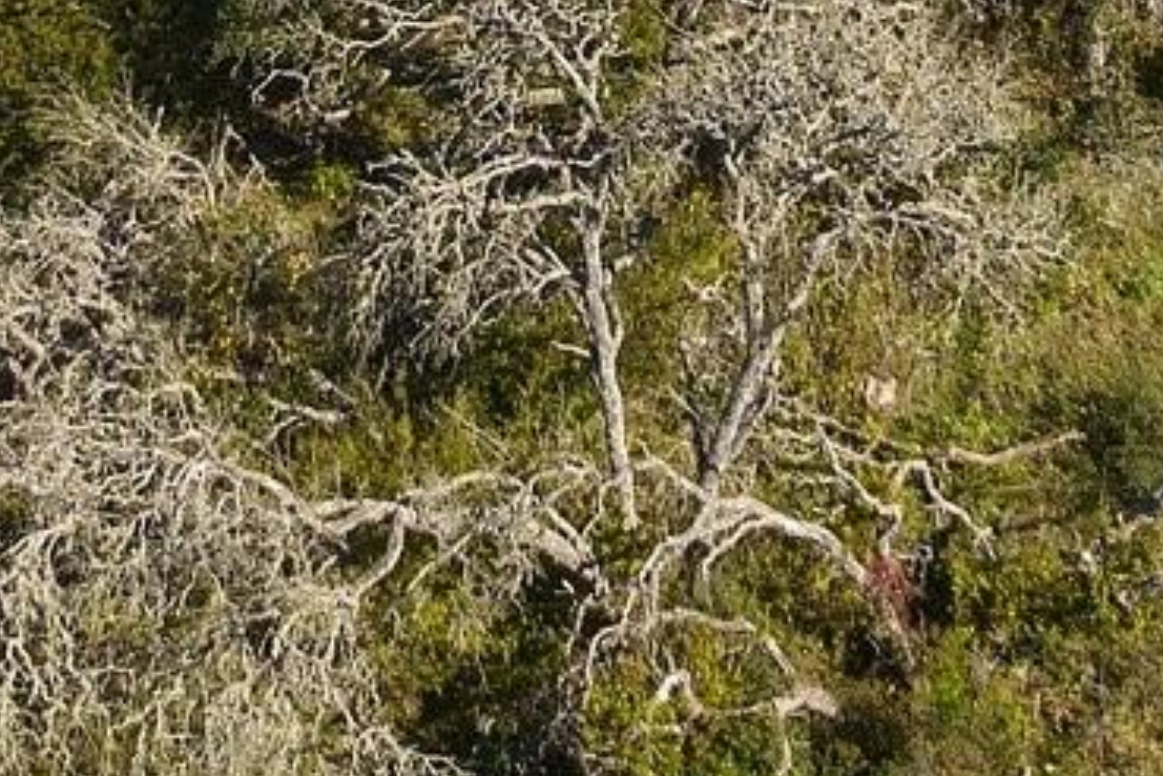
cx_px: 489
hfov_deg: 16.8
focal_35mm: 122
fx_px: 3941
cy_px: -1132
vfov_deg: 9.8
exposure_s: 1/2000
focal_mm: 8.38
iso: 120
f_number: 2.8
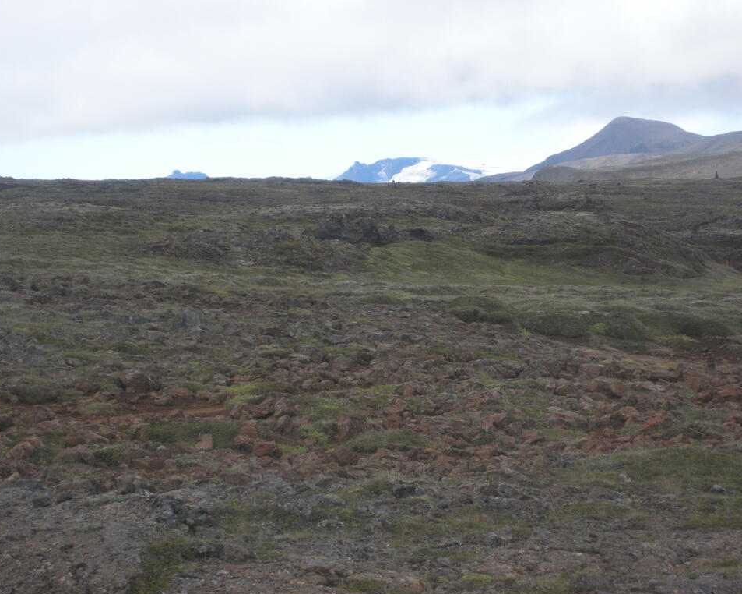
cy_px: 298
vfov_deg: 12.0
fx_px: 2832
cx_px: 387
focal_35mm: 129
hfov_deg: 14.9
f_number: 5.3
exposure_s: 1/275
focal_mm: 26.3
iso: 100
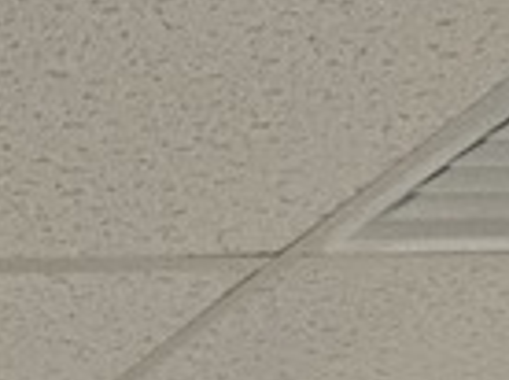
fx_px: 1527
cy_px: 1284
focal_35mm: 104
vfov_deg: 9.4
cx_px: -1077
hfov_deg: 10.9
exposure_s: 1/60
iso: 400
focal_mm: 2.22
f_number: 2.2
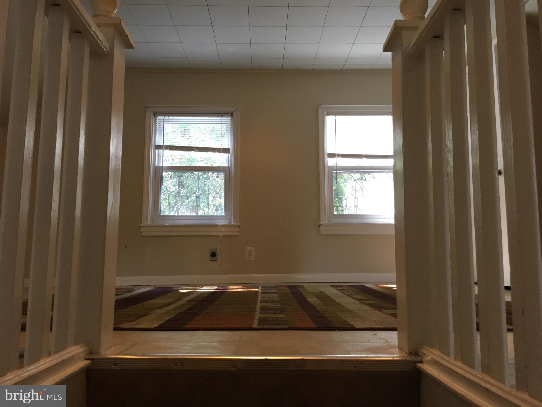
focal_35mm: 29
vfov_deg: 48.2
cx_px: 271
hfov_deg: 61.7
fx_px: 454
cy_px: 204
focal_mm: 4.15
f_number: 2.2
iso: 100
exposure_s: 1/30
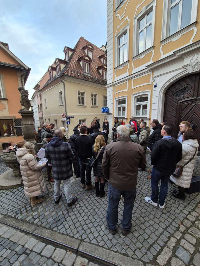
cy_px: 133
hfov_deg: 89.9
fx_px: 100
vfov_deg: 106.2
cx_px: 100
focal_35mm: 13
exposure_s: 1/139
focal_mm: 2.2
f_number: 2.2
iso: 50
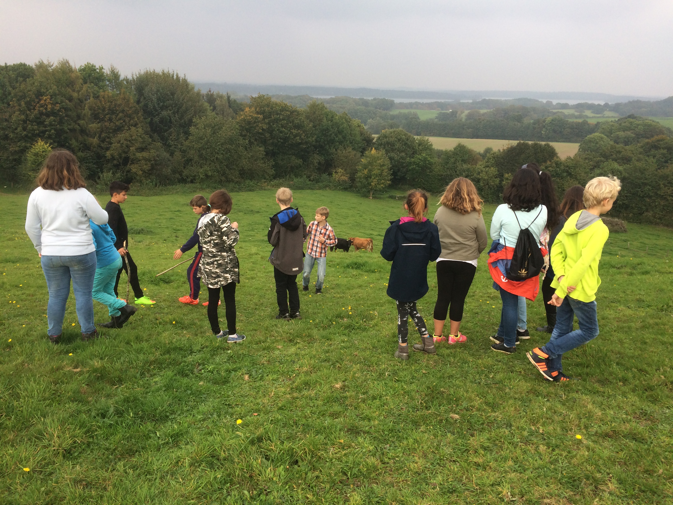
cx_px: 336
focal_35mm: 29
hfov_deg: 61.7
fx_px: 564
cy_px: 252
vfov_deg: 48.2
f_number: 2.2
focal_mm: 4.15
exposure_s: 1/562
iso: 32
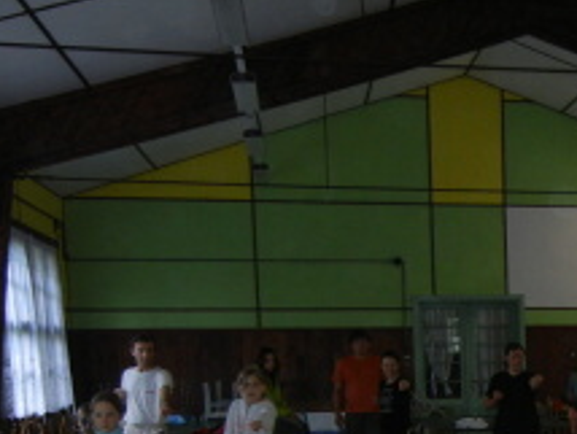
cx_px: 580
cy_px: 495
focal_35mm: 70
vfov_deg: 20.0
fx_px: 1168
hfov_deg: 26.3
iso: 200
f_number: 3.5
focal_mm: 5.4
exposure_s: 1/30
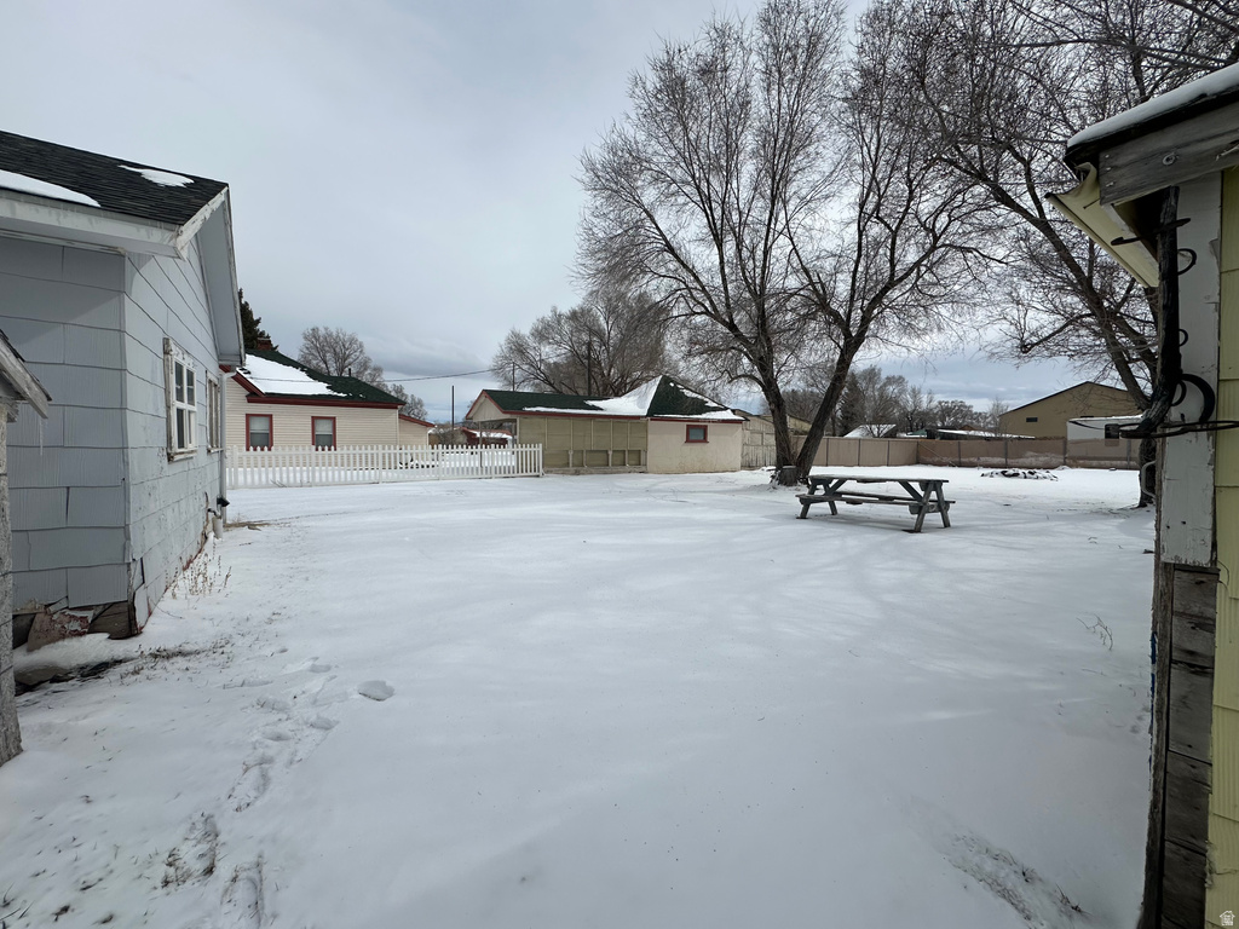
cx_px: 620
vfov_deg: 85.7
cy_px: 464
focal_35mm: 14
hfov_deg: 102.1
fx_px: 501
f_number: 2.2
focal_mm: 2.22
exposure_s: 1/6897
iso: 50
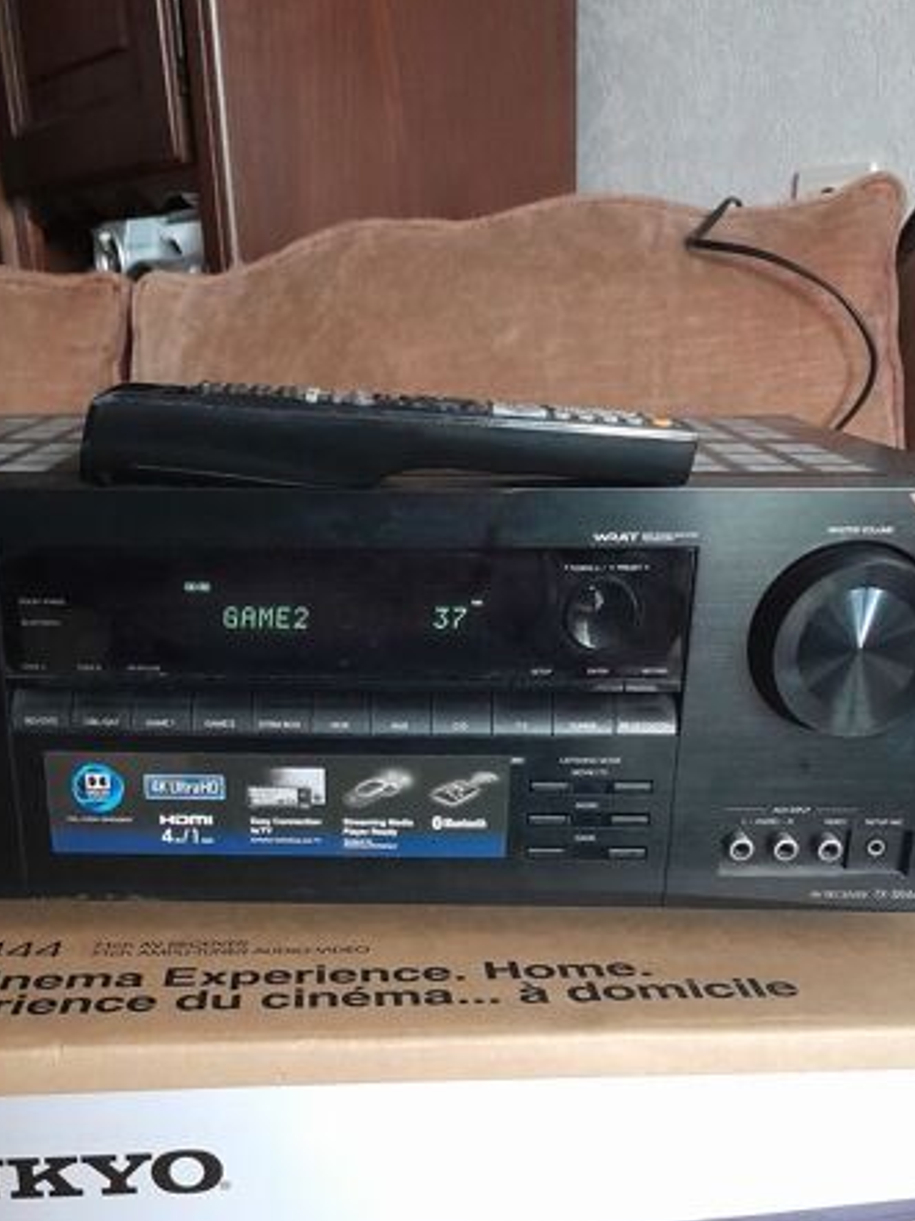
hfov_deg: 36.6
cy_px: 868
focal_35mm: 39
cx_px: 358
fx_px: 1375
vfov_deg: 46.7
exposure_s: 1/25
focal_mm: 4
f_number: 1.8
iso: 640
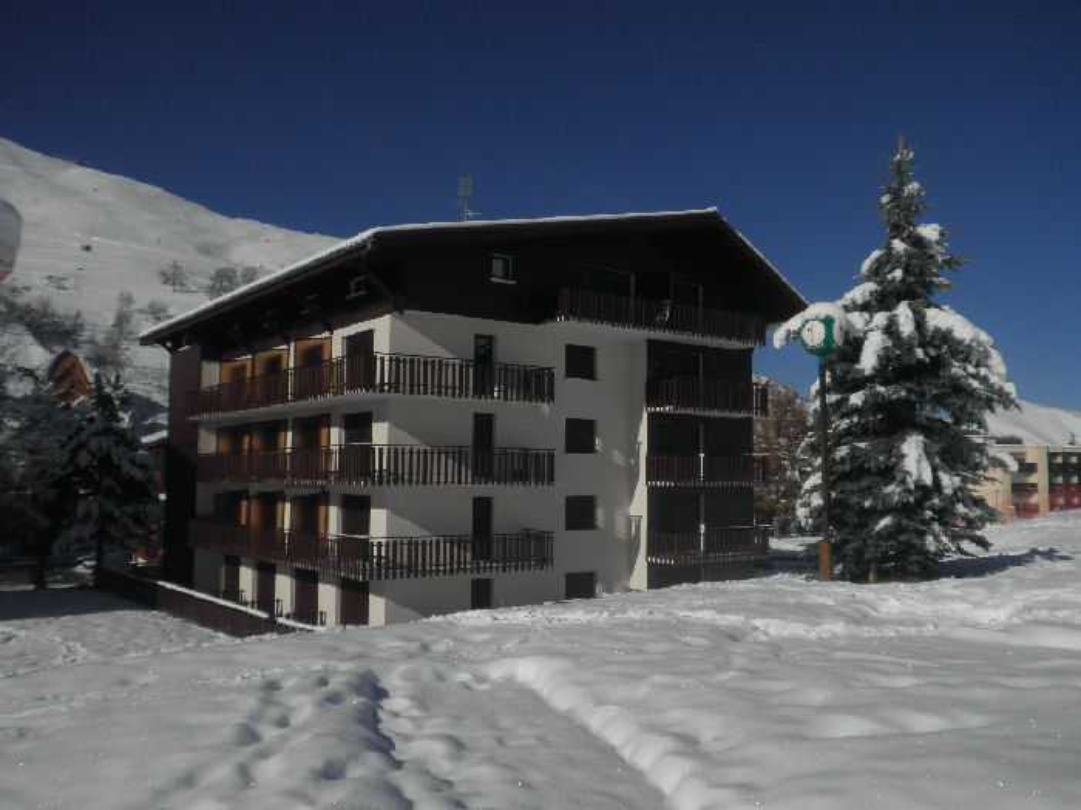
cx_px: 540
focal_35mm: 31
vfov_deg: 45.4
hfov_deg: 58.4
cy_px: 405
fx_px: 968
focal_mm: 5.5
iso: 64
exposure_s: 1/800
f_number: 8.4
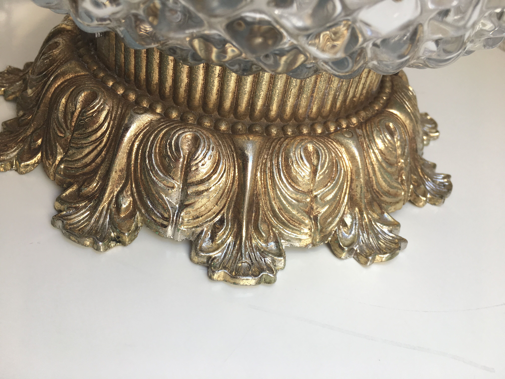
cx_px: 252
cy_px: 190
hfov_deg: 61.7
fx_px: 423
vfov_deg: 48.2
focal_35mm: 29
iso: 25
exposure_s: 1/100
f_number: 2.2
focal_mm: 4.15
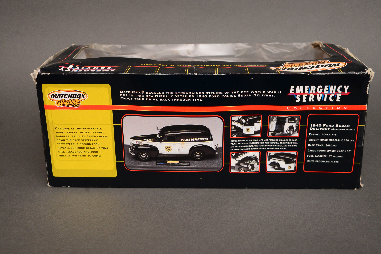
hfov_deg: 46.4
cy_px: 127
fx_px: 445
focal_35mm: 42
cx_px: 190
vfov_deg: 31.9
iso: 3200
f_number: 6.3
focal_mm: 42
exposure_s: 1/125
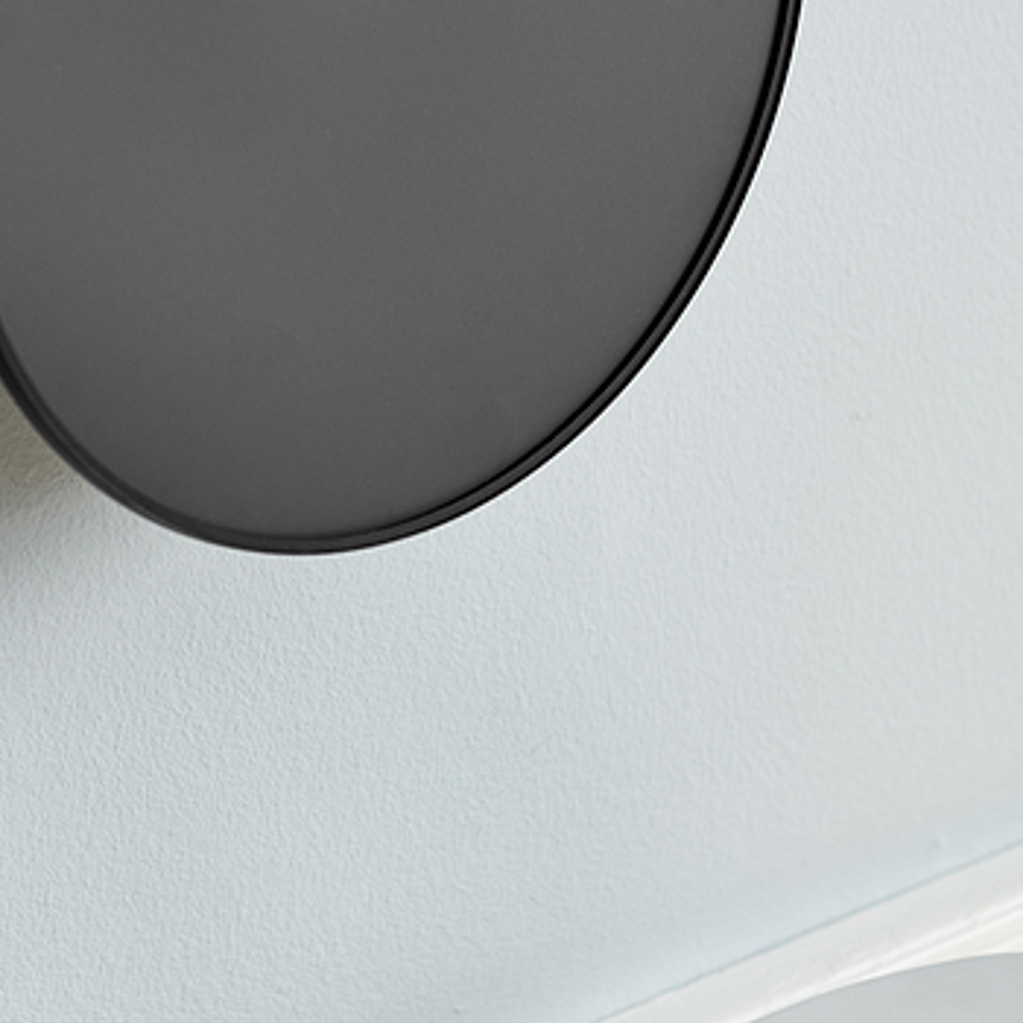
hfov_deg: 9.8
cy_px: 875
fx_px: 5985
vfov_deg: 9.7
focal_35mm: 179
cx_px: 614
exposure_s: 2
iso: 100
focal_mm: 85
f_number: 4
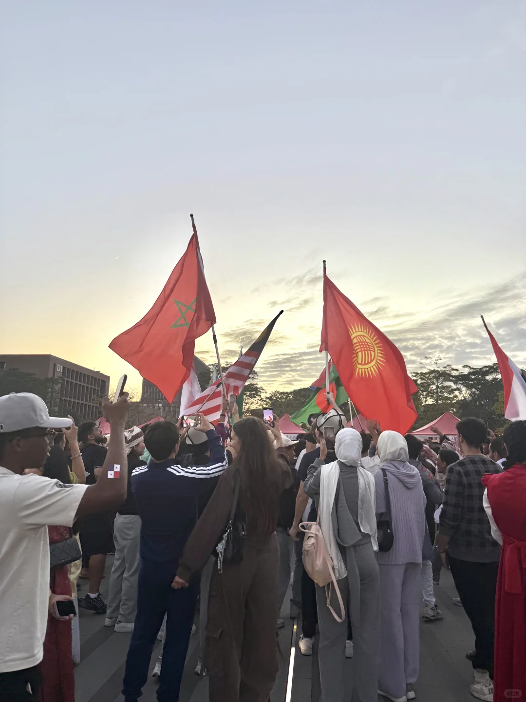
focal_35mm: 24
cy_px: 351
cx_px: 263
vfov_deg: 71.6
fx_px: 486
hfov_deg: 56.8
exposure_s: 1/144
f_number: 1.78
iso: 50
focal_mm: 6.76
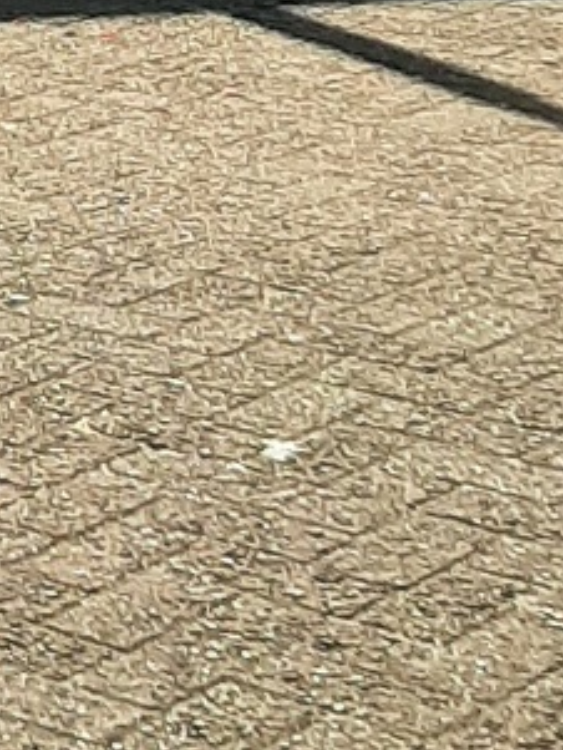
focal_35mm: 174
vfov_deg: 10.3
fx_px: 3771
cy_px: -842
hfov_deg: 7.7
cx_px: -977
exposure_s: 1/3236
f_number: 1.7
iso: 40
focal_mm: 3.93
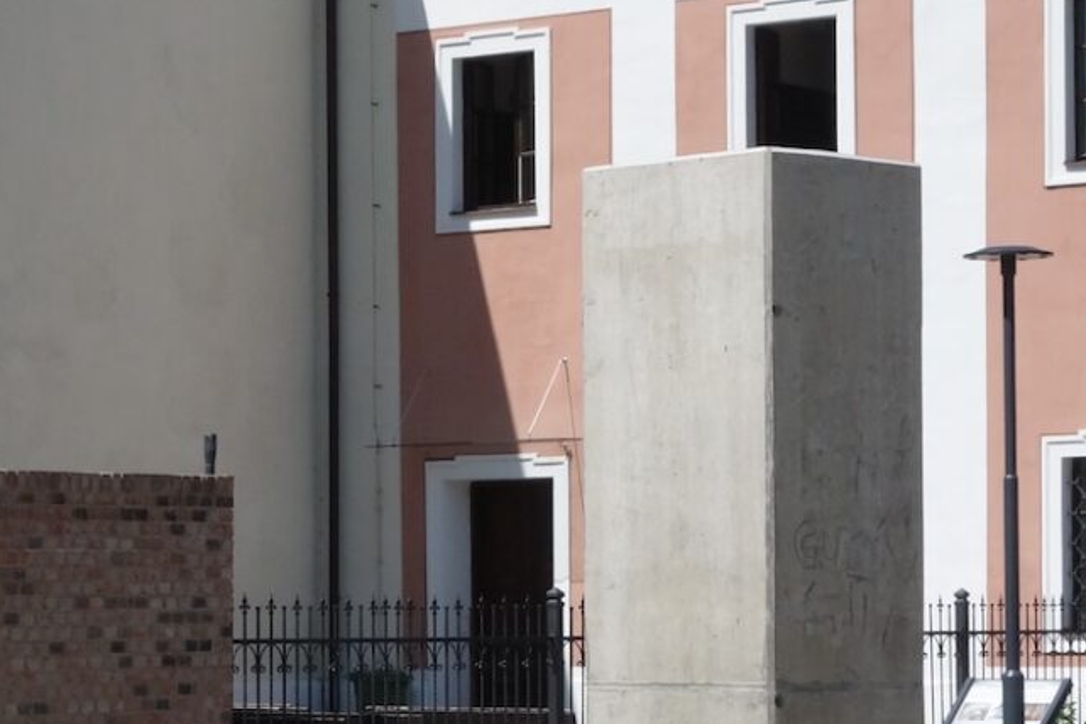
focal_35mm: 137
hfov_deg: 14.9
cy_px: 630
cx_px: 303
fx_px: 4133
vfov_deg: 10.0
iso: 400
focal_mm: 16.2
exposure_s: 1/1250
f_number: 8
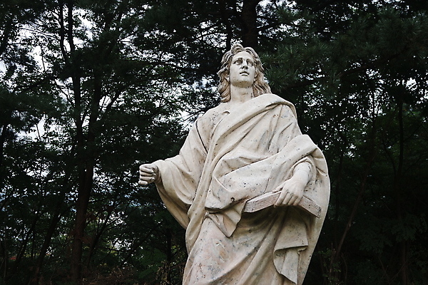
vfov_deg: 31.2
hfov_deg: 45.4
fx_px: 511
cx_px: 214
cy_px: 142
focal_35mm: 43
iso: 100
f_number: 5
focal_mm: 28
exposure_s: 1/125
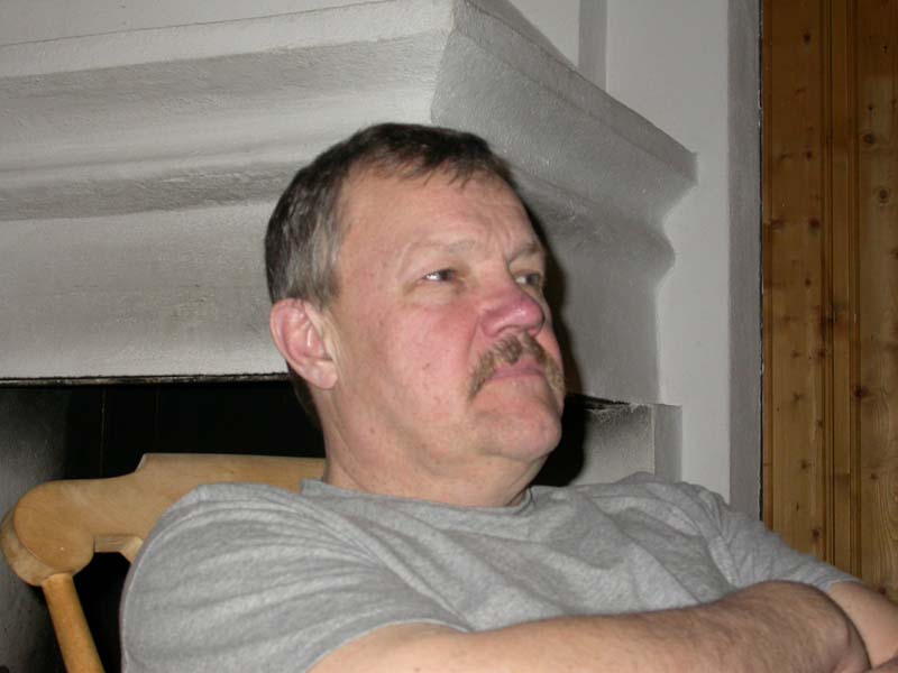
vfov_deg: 22.6
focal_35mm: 65
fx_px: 1686
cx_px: 449
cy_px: 336
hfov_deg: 29.8
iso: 100
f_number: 3.2
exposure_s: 1/60.3
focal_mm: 13.6
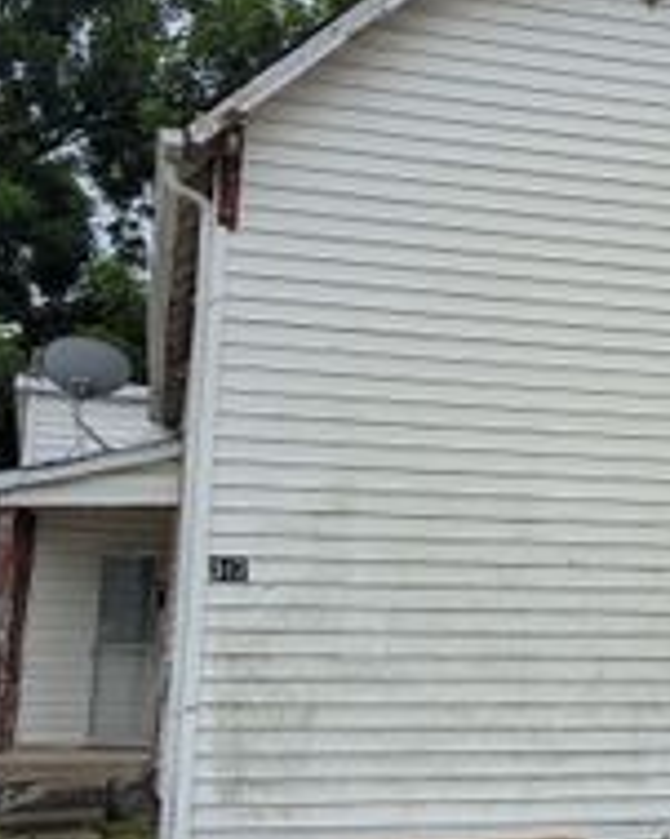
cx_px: 612
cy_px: 428
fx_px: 1538
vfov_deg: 30.5
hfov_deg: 23.9
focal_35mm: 62
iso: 45
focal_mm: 6.81
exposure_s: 1/1068
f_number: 1.85
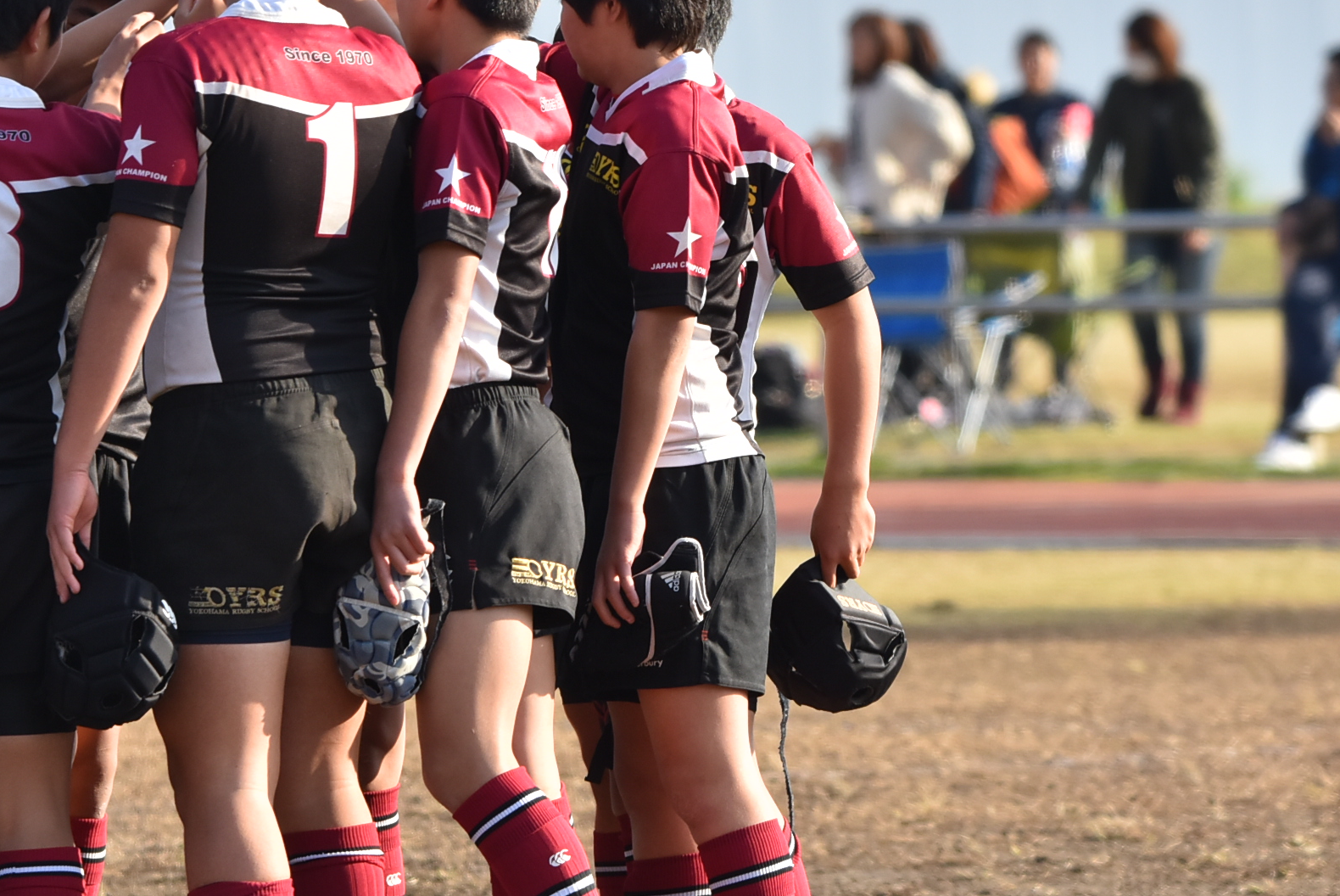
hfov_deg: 2.7
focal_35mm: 767
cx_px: 303
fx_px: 28569
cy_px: 300
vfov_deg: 1.8
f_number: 6
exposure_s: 1/640
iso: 360
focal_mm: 270
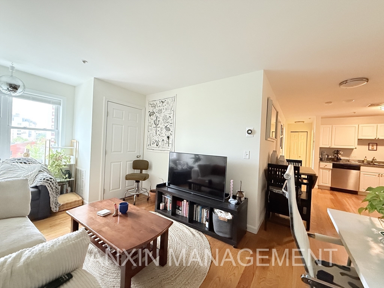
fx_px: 155
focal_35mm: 14
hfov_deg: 102.1
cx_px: 192
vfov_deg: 85.7
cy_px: 144
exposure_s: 1/60
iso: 800
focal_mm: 2.22
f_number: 2.2
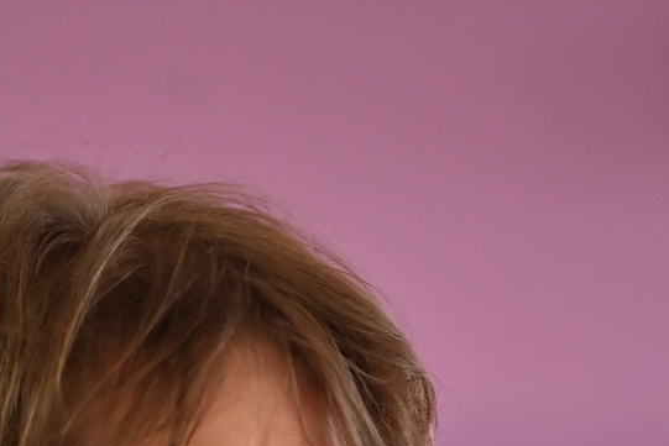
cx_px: 181
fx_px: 8903
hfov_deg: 4.3
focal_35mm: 479
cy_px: 644
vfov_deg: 2.9
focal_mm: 160
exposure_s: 1/400
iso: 1000
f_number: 2.8
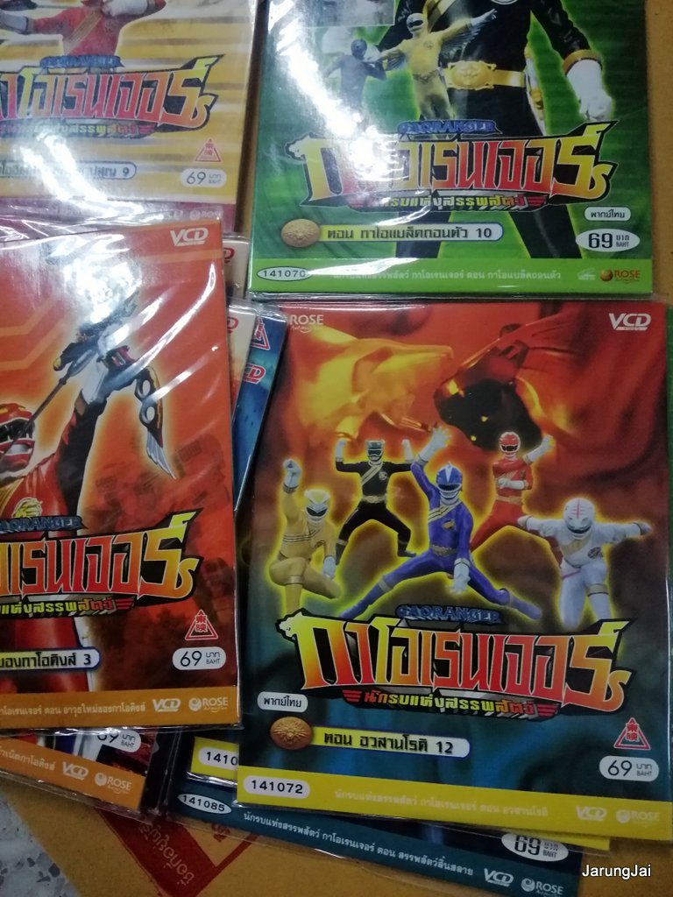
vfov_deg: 67.3
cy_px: 448
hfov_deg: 53.1
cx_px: 336
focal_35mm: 26
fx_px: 674
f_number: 2.2
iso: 640
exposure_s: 1/50
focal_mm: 3.81
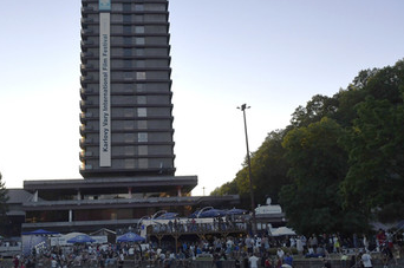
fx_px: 370
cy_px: 145
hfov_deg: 57.0
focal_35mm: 33
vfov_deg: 39.8
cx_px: 168
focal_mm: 17
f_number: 5
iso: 1250
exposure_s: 1/3200
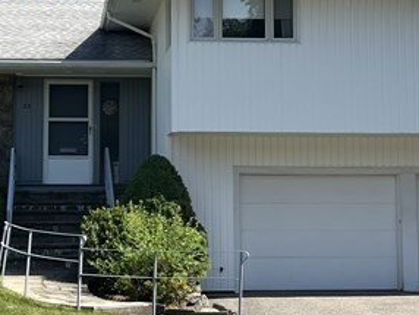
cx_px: 157
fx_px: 1127
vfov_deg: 15.9
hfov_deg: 21.0
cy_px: 104
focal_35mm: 93
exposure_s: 1/3165
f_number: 1.5
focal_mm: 5.7
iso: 50
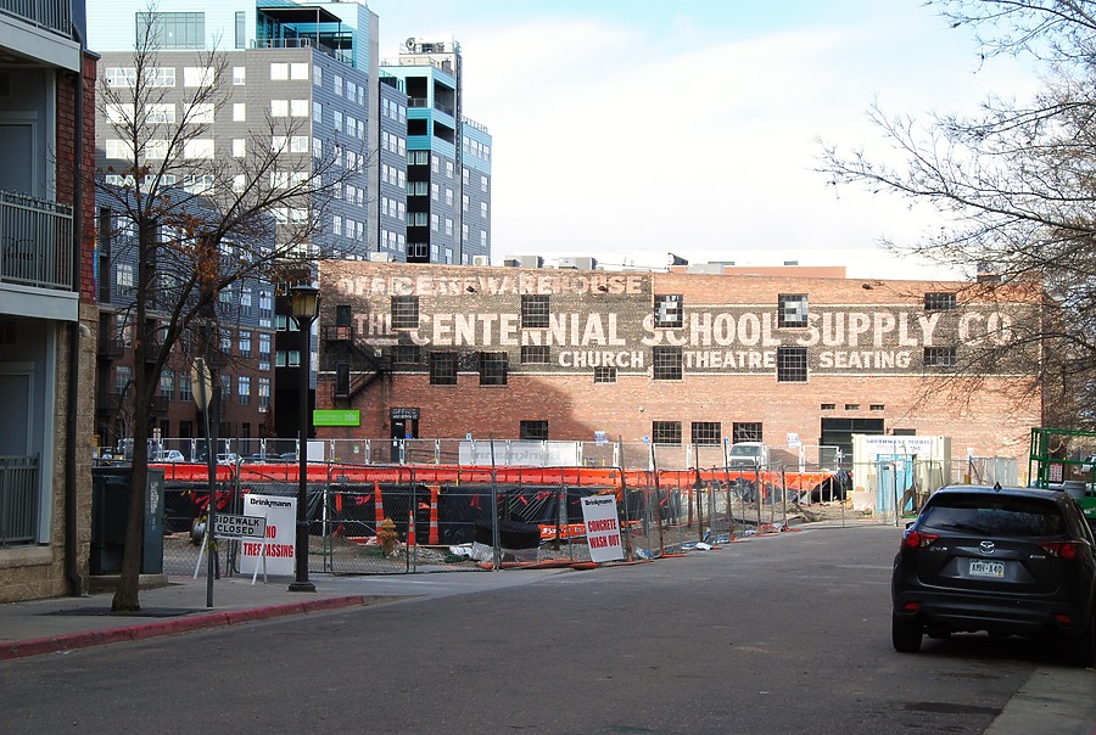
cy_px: 368
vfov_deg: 16.6
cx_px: 548
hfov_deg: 24.6
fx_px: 2517
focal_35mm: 82
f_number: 9
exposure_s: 1/160
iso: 200
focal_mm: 55
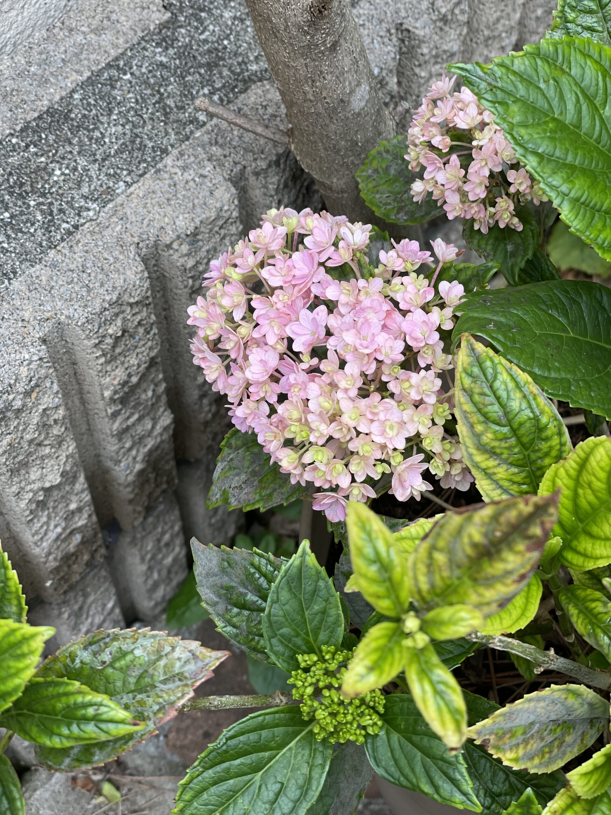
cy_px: 408
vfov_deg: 36.8
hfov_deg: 28.0
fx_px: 1224
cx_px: 306
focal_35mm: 52
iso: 25
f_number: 2
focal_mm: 6
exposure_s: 1/122
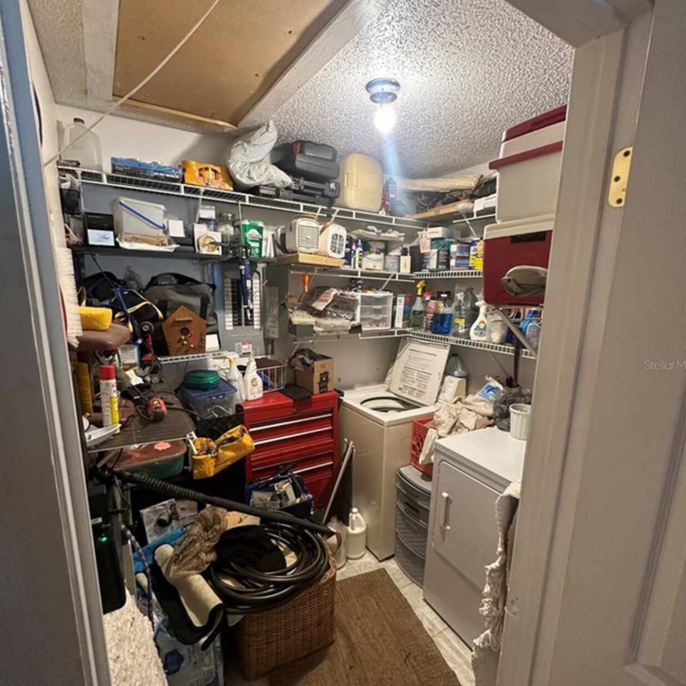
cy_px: 365
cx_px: 346
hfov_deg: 84.0
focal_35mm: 17
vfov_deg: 83.9
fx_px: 381
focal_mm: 2.22
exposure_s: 1/60
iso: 320
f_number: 2.2
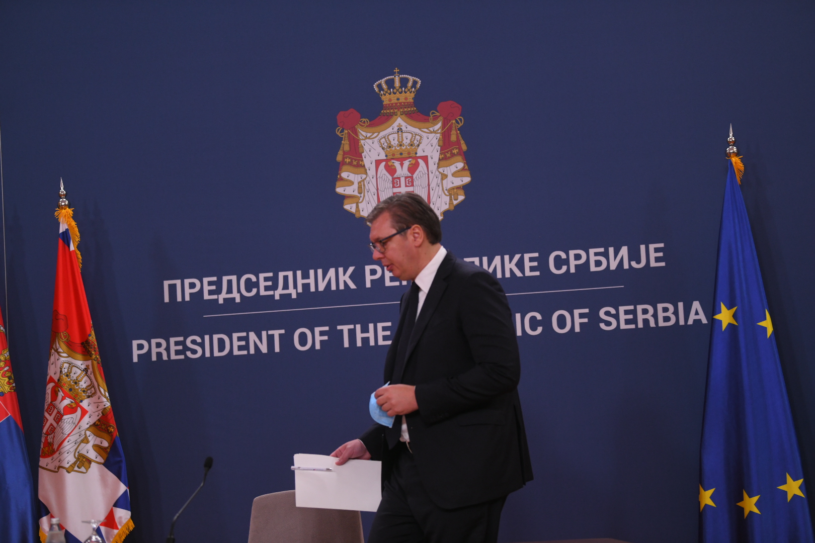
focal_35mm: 95
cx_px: 408
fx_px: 2151
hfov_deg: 21.5
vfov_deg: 14.4
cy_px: 272
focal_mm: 95
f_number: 2.8
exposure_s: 1/500
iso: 1600
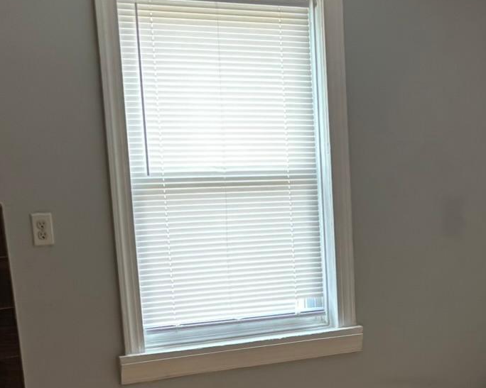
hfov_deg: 23.9
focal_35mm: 76
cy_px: 348
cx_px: 500
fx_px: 1093
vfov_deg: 19.8
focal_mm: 5.96
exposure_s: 1/60
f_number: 1.6
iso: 320
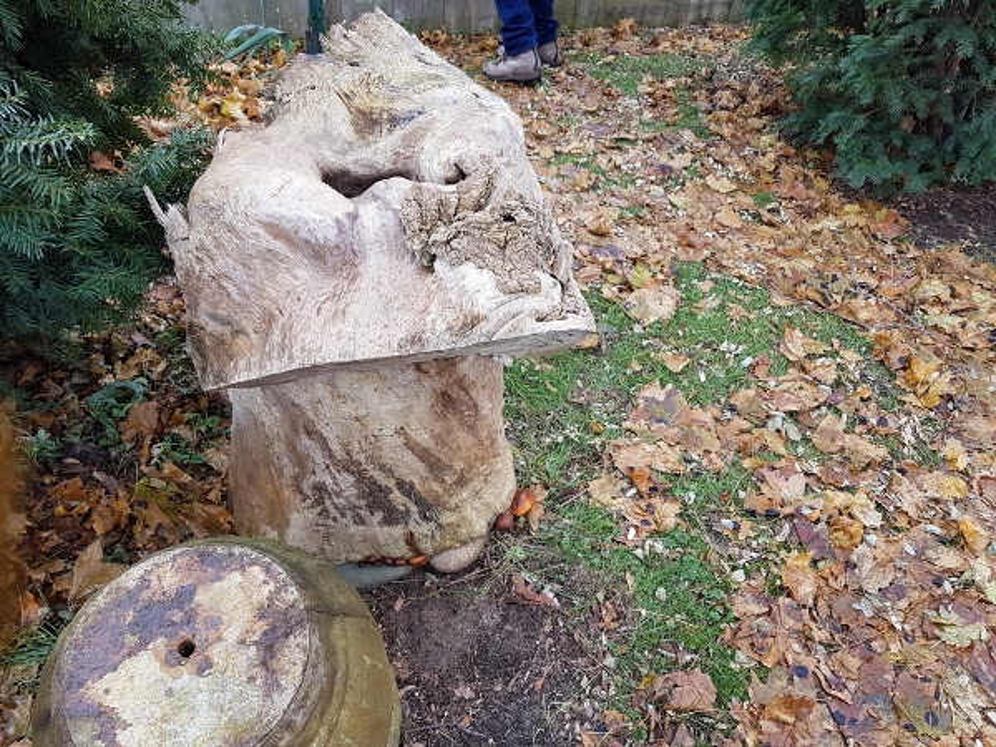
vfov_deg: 53.1
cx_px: 498
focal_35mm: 26
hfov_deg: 67.3
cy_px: 374
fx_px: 748
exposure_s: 1/165
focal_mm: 4.2
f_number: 1.7
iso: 40
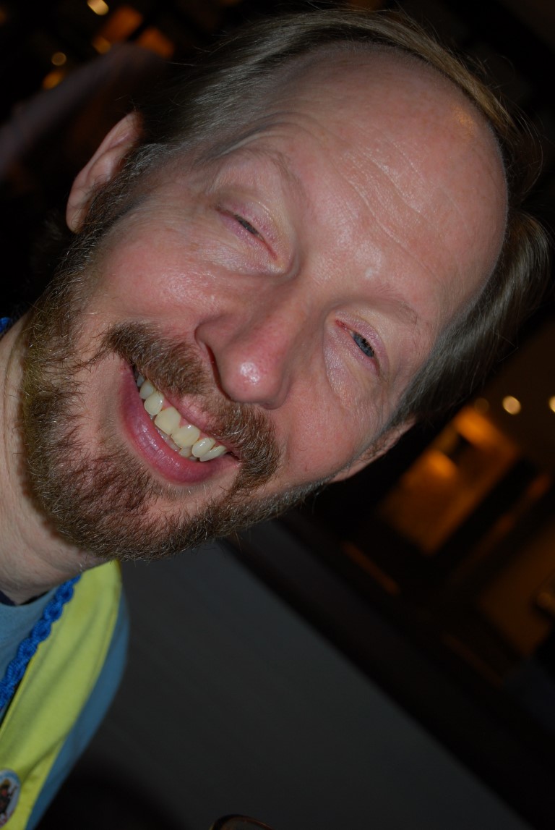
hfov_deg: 30.0
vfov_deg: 43.6
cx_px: 278
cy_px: 415
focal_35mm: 45
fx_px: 1037
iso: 200
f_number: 4.8
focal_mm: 30
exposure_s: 1/60
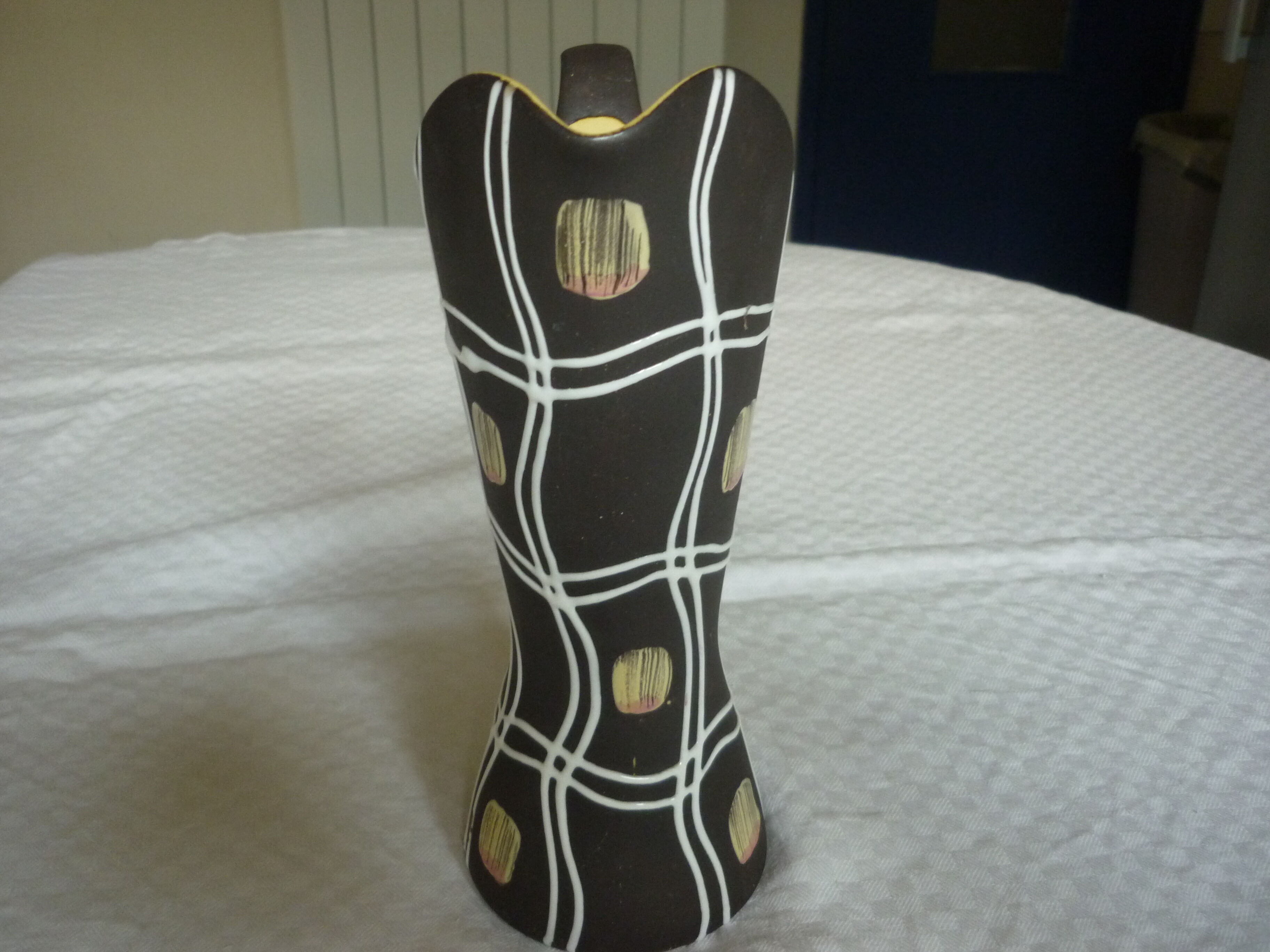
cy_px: 476
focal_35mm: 33
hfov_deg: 55.4
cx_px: 635
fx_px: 1211
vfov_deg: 42.9
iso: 250
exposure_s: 1/30
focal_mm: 5.5
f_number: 2.8
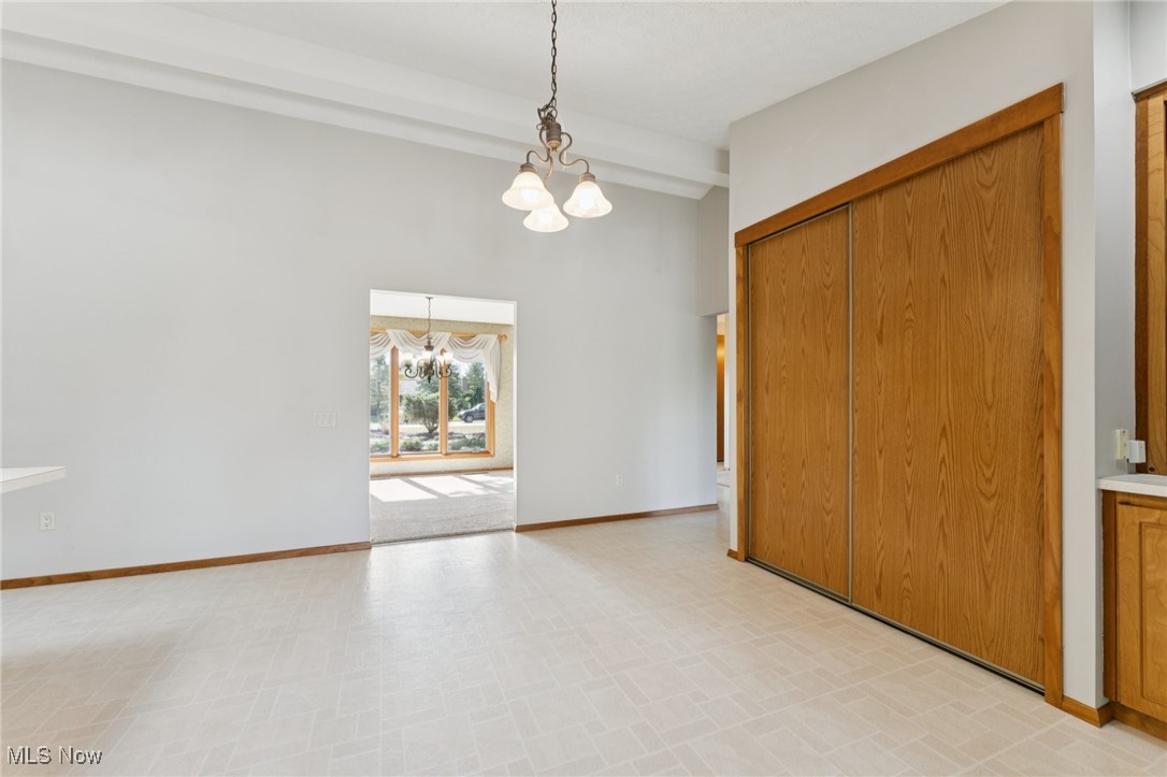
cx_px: 584
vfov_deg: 81.2
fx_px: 454
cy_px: 388
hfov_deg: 104.3
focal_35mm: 14
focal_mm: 14
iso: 200
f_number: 5.6
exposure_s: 1/25
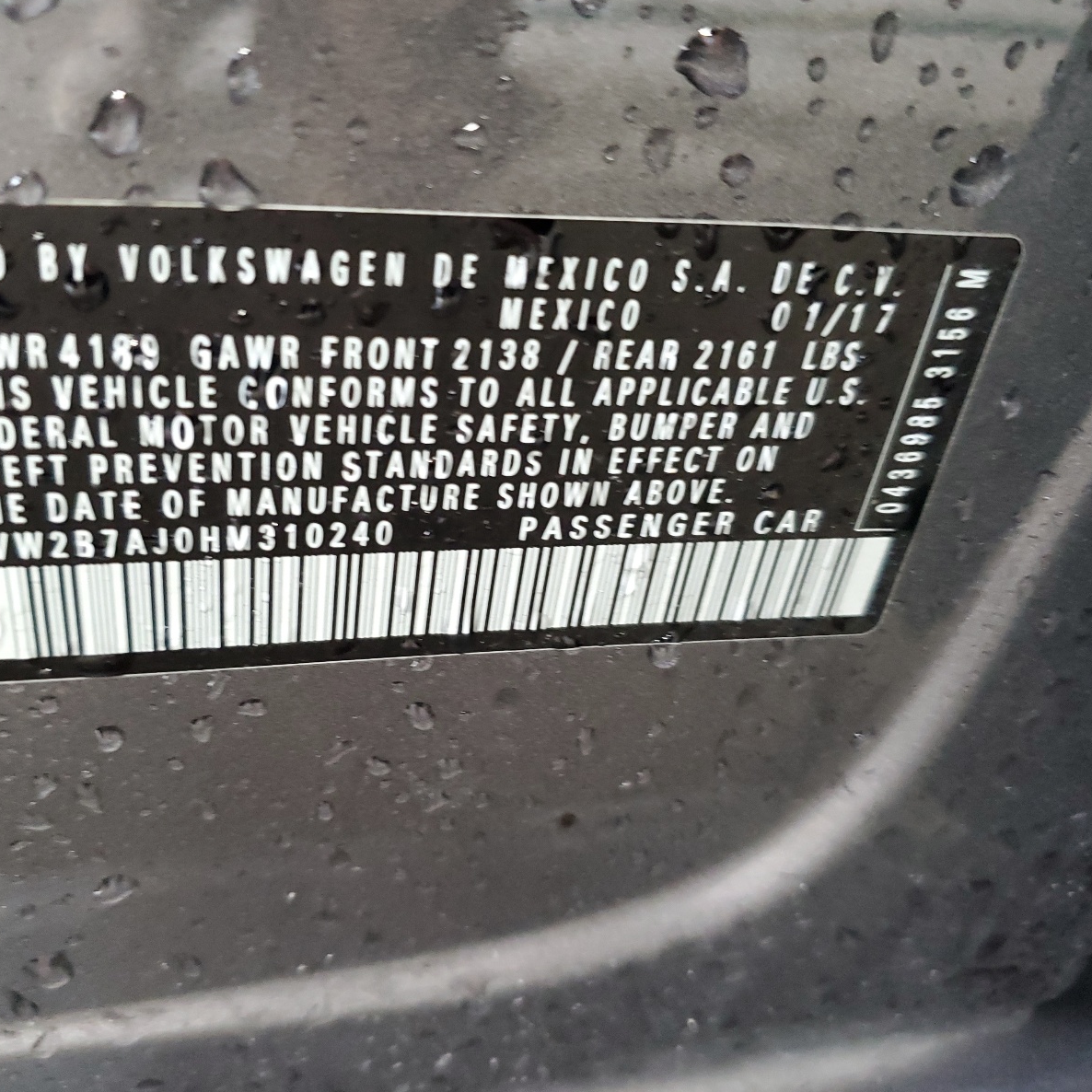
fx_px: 1106
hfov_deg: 52.5
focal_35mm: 31
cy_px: 540
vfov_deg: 52.5
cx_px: 505
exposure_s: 1/60.2
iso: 319
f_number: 1.5
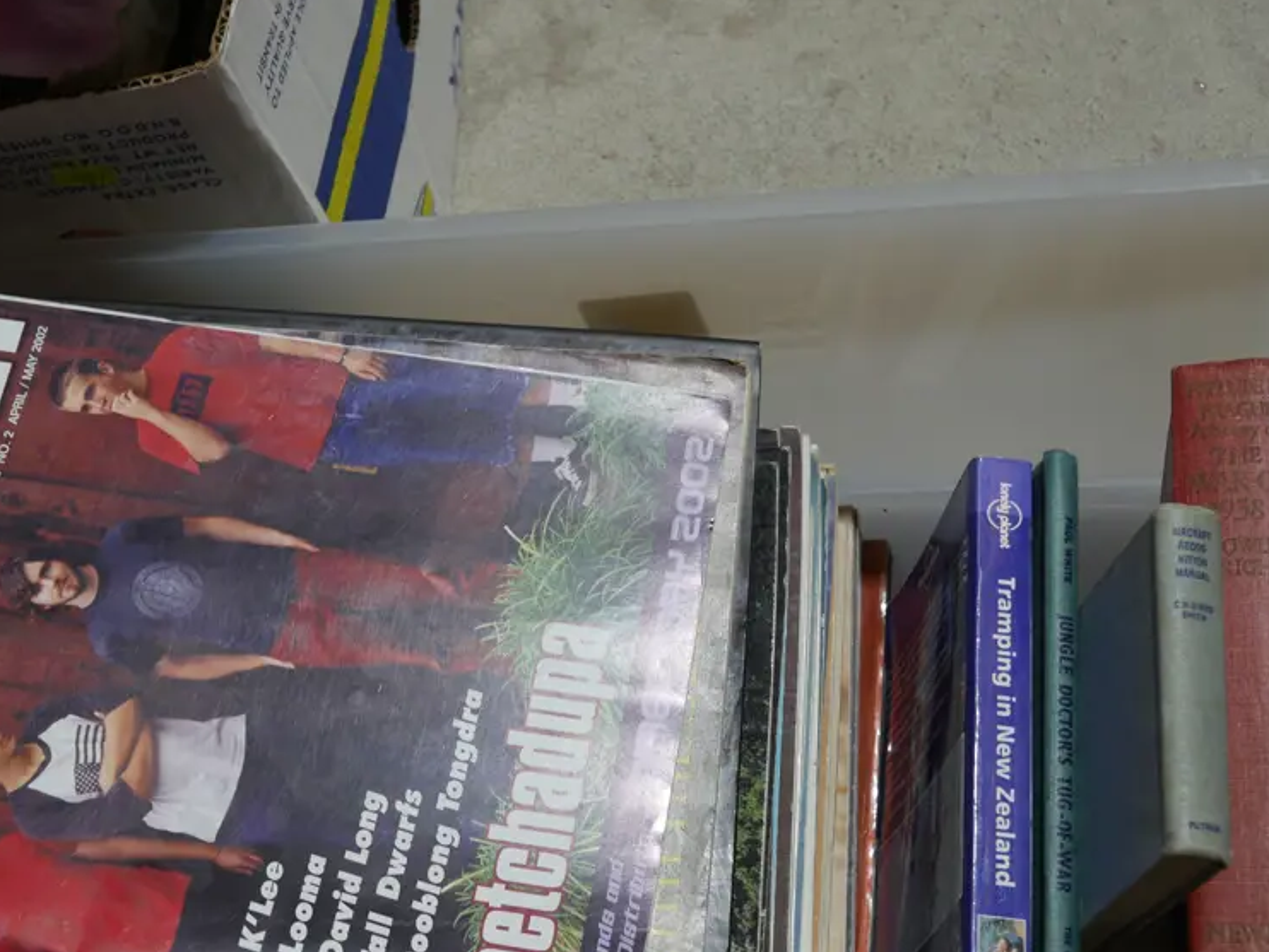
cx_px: 660
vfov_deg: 25.2
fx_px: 2127
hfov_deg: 33.2
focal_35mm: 58
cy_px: 497
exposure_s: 1/60
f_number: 4.6
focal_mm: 21
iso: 250
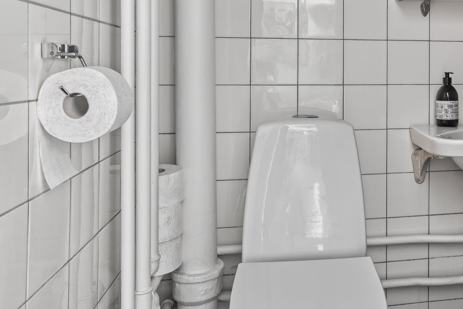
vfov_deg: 36.1
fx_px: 463
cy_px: 79
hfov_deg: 50.4
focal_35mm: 36
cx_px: 361
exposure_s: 2
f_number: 8
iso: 400
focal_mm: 23
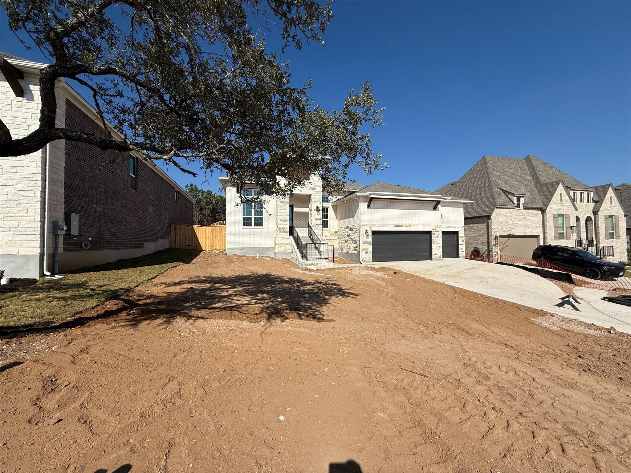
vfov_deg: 85.7
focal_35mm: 14
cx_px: 316
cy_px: 236
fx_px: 255
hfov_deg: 102.1
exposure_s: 1/5155
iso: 50
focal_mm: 2.22
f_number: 2.2
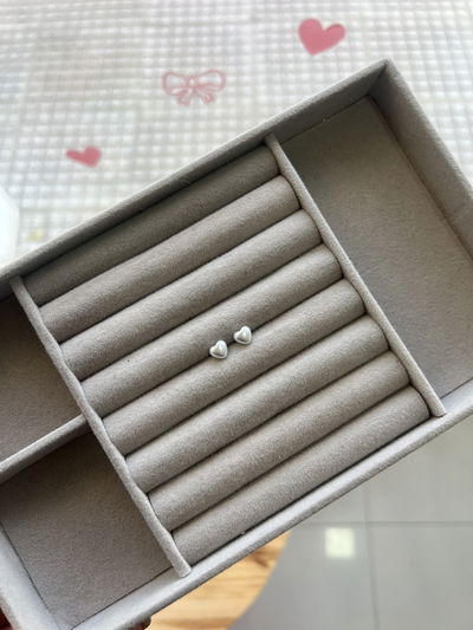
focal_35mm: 26
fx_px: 474
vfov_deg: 67.3
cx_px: 236
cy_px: 315
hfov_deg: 53.1
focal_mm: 5.7
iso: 40
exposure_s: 1/121
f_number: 1.5
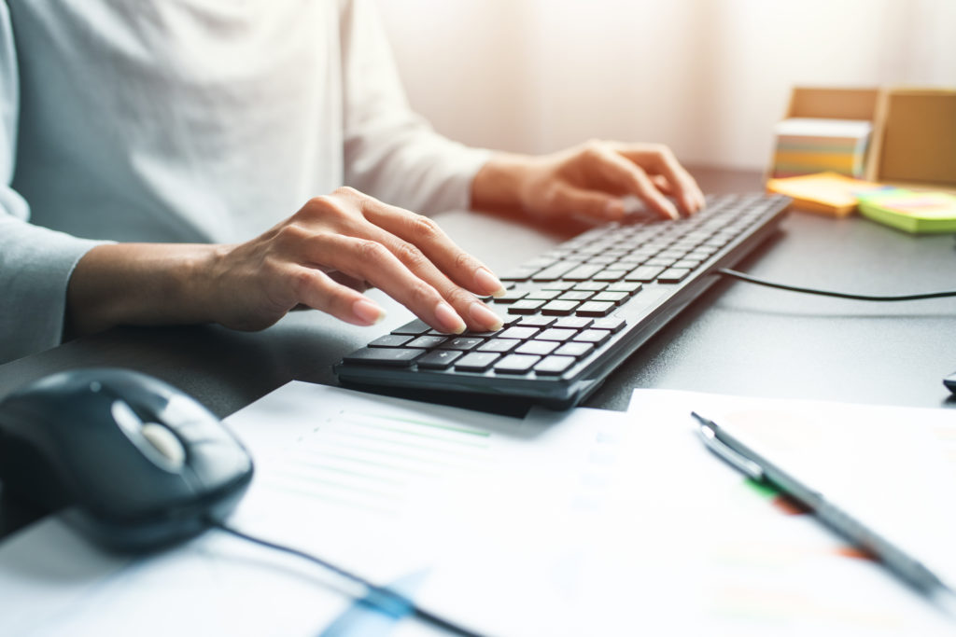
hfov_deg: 54.4
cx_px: 478
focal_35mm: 35
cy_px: 318
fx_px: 930
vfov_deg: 37.9
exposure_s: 1/160
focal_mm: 35
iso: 400
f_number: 2.8
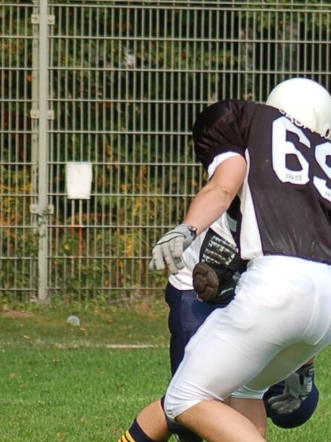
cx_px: 500
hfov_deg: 2.9
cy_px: 515
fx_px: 6598
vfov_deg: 3.8
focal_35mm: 517
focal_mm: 100
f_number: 4.2
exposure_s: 1/1000
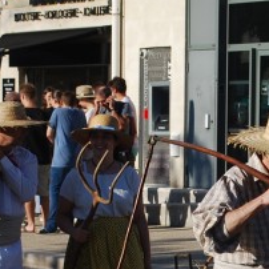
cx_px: 274
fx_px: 1890
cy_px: 221
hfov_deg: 8.1
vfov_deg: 8.1
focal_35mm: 215
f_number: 8
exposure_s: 1/250
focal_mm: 38
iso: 100
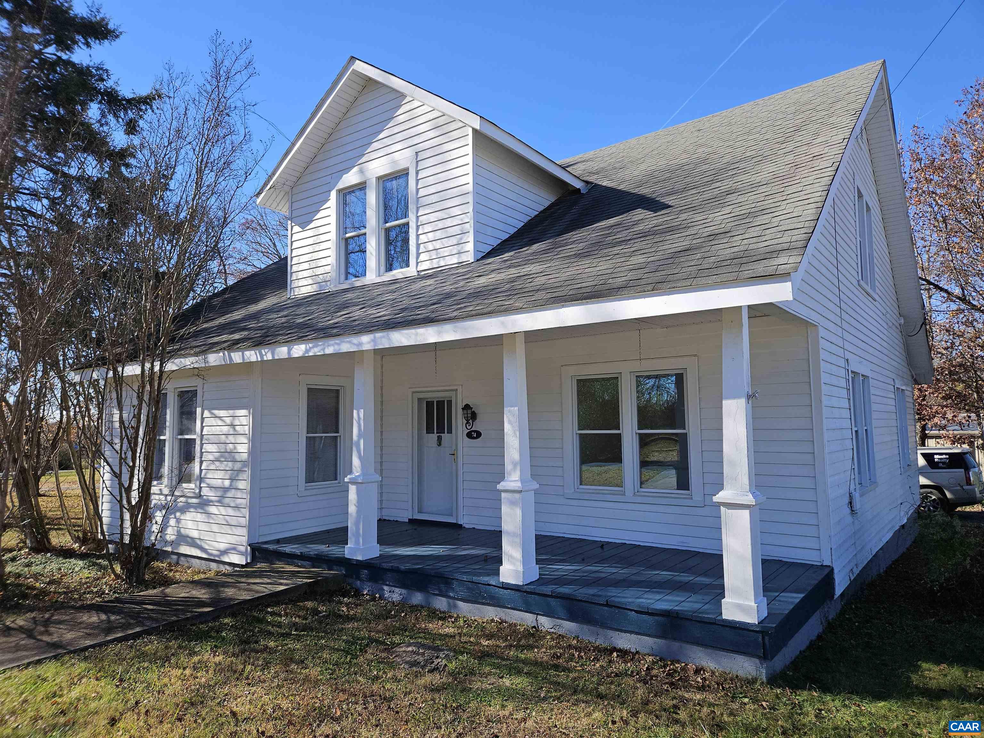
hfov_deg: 73.9
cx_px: 492
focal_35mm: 23
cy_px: 369
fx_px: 654
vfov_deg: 58.9
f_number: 1.8
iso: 25
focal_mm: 5.4
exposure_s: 1/1011
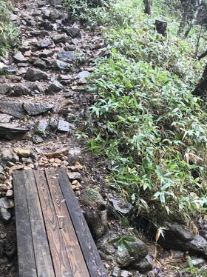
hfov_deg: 28.9
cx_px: 67
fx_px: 399
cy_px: 186
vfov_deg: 37.8
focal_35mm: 50
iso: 32
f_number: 1.8
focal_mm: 3.99
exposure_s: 1/60
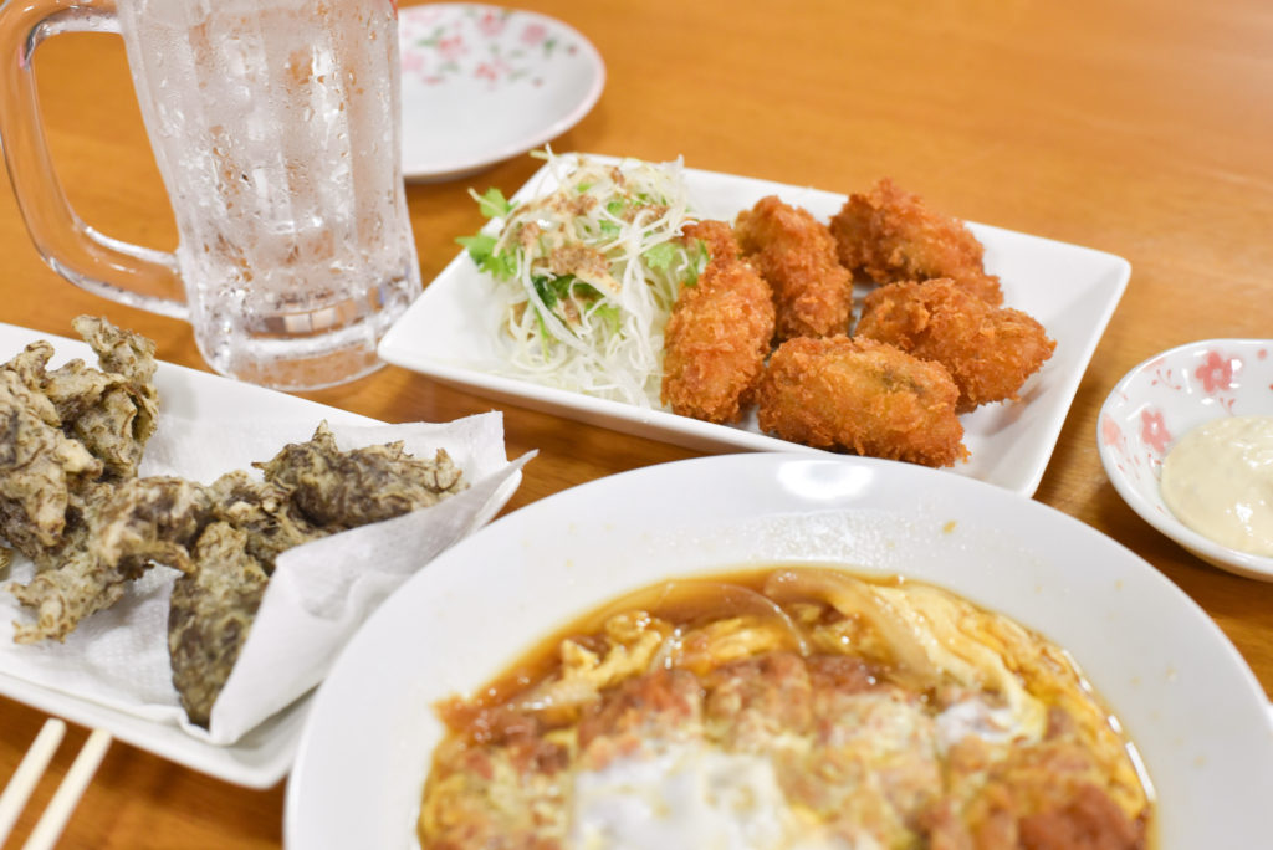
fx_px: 1769
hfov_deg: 39.6
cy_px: 425
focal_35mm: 50
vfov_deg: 27.0
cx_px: 636
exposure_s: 1/80
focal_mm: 50
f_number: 6.3
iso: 1000
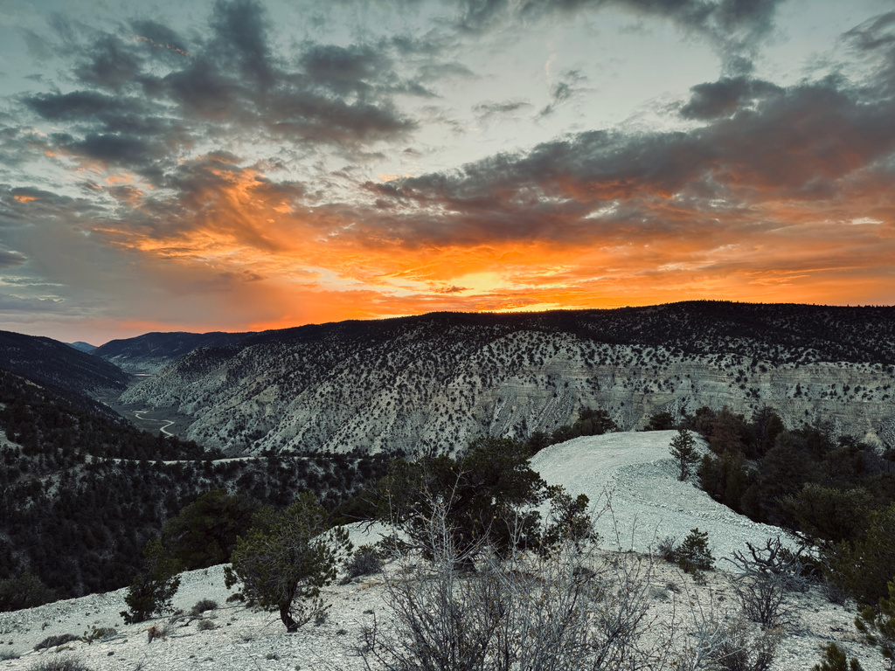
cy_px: 336
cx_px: 448
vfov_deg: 56.8
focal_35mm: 24
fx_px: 621
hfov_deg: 71.6
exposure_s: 1/121
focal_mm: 6.76
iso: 100
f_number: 1.78
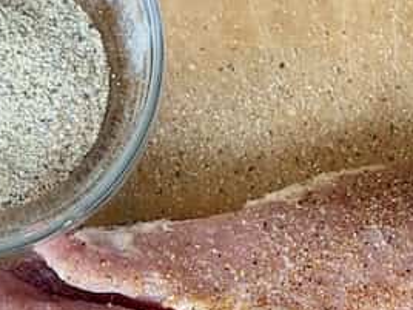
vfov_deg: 6.8
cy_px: 495
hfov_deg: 9.1
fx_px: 2565
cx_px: 530
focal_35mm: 215
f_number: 1.8
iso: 200
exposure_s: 1/40
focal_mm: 6.8
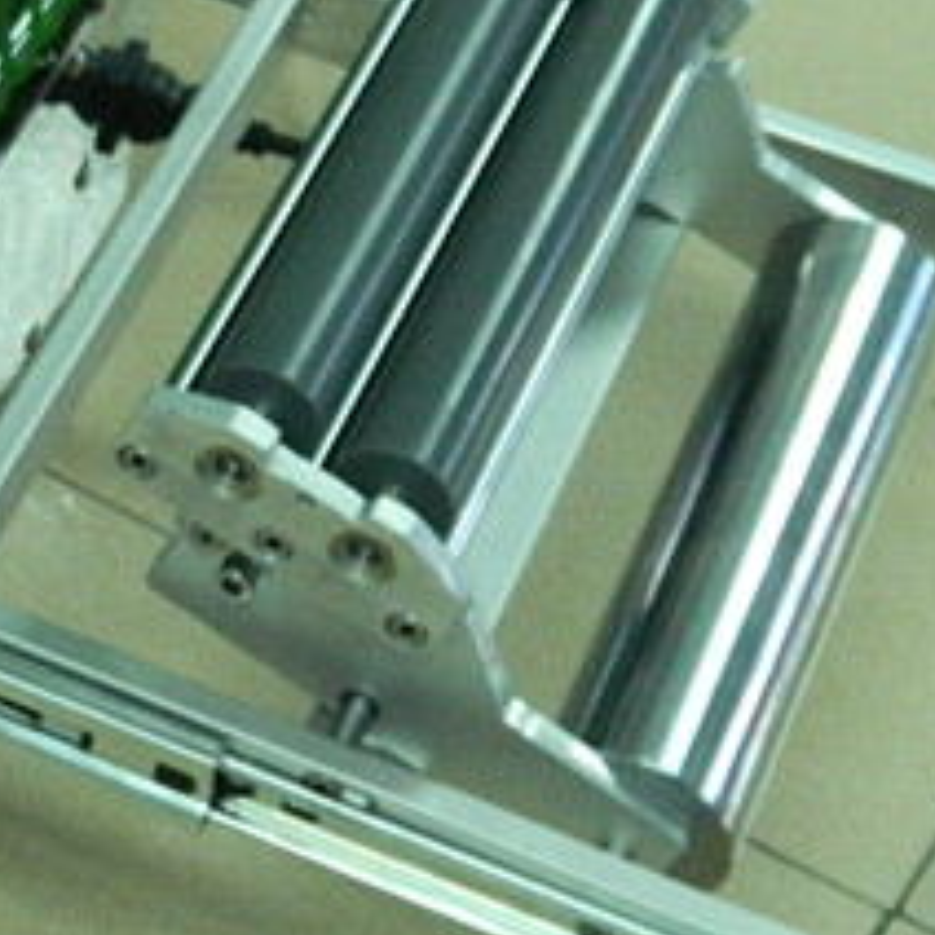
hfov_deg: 12.2
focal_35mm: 137
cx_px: -450
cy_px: 185
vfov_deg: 12.7
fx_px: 4187
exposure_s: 1/20
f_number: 3.5
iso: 400
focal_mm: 7.3
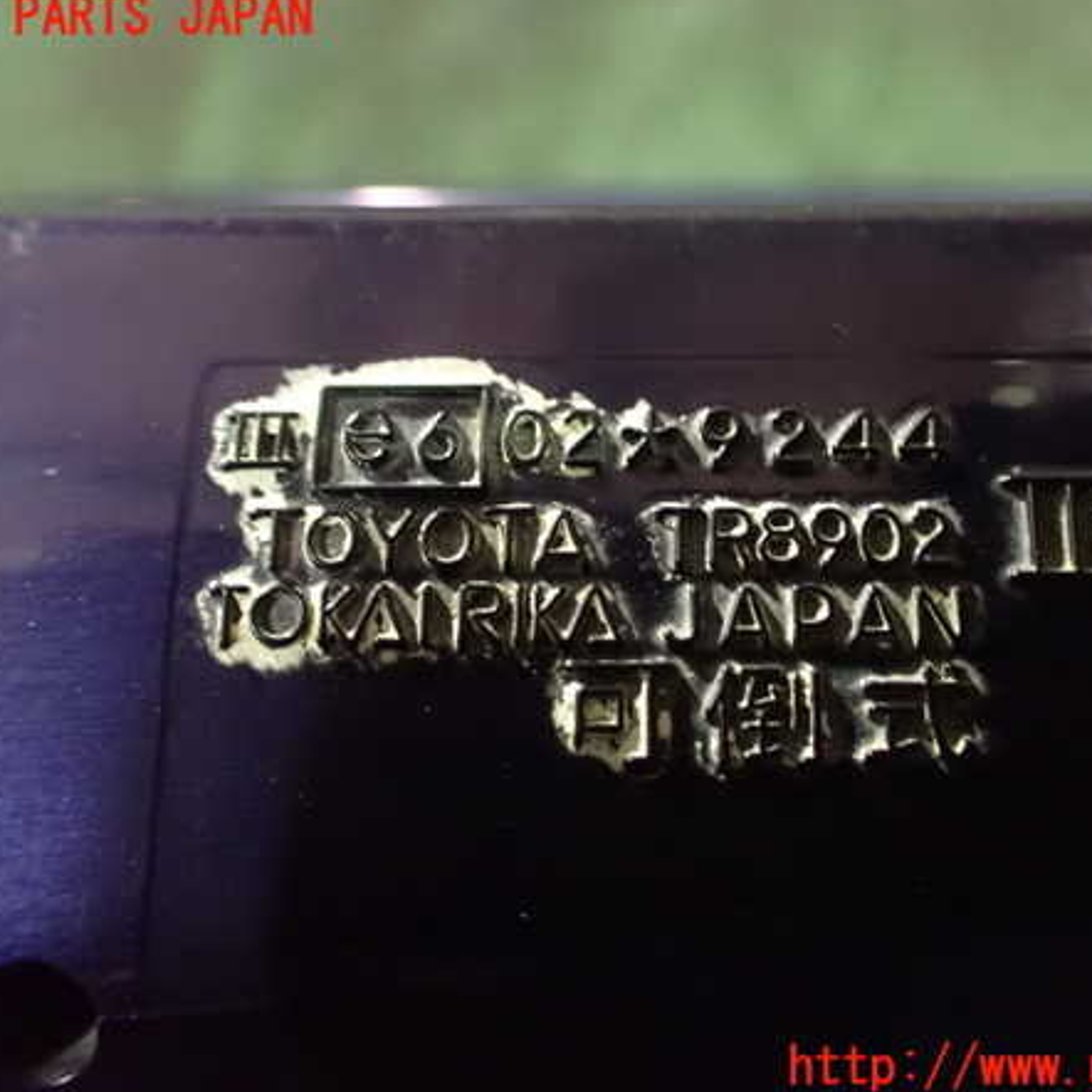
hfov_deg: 46.0
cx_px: 605
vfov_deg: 46.0
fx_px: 1285
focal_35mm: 36
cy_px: 544
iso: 1600
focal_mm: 5.4
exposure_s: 1/15
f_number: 2.3
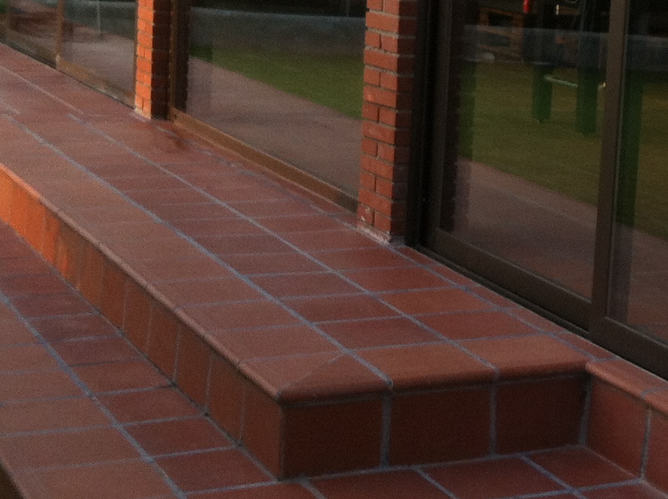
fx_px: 1965
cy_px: 131
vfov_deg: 14.4
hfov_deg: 18.9
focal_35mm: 102
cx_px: 638
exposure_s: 1/60
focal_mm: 3.85
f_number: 2.8
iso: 100
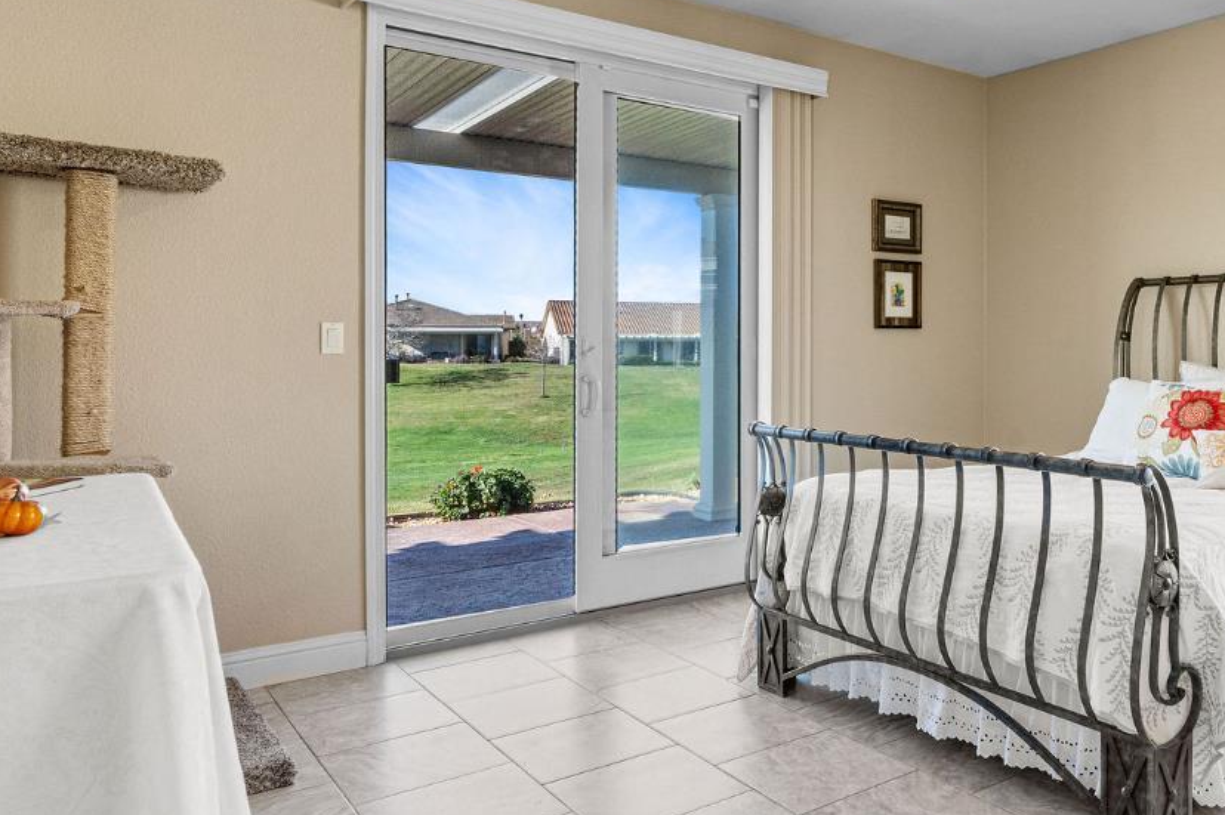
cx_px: 929
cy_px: 341
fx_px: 986
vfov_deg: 44.8
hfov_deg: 60.0
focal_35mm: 29
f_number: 10
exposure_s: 1/10
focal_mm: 16
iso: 640
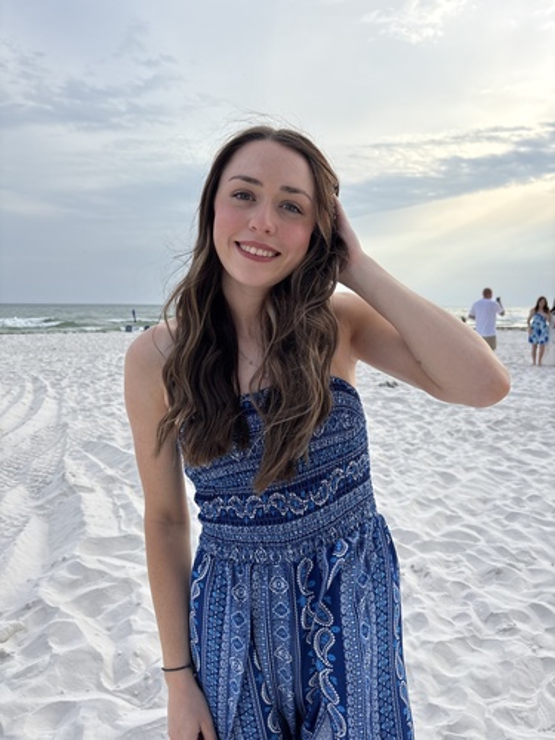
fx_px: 556
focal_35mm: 26
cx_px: 278
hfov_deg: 53.1
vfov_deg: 67.3
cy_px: 370
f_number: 1.6
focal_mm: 5.96
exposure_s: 1/2075
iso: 64
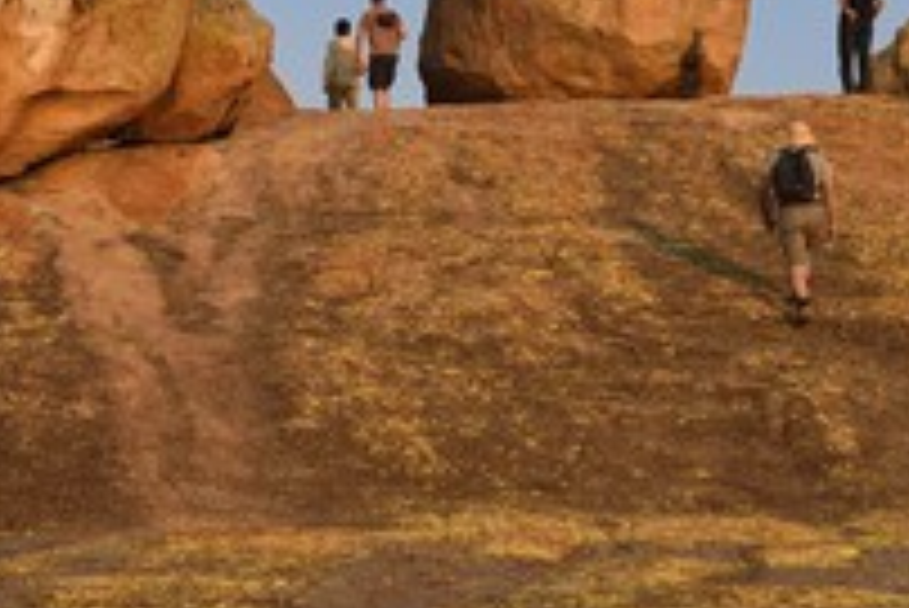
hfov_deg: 15.8
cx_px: 176
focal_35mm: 129
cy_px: 135
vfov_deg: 10.6
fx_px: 3259
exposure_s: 1/200
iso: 400
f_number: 13
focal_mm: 62
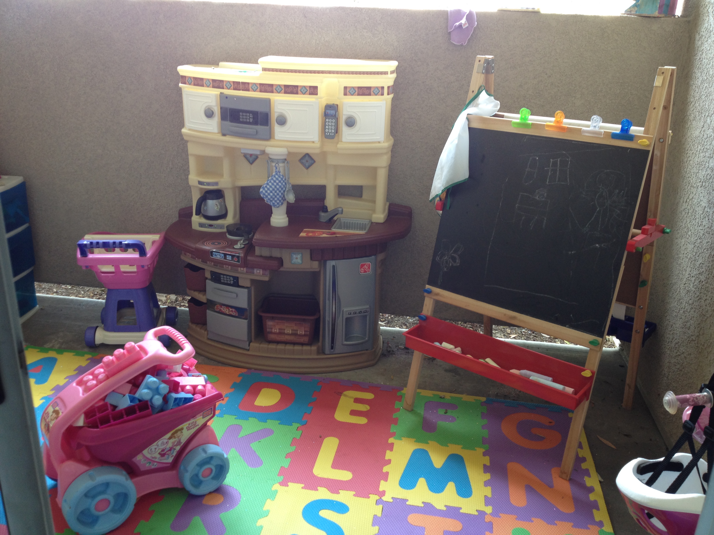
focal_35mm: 35
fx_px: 722
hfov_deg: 52.6
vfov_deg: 40.7
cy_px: 268
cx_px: 357
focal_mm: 4.28
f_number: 2.4
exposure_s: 1/20
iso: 50
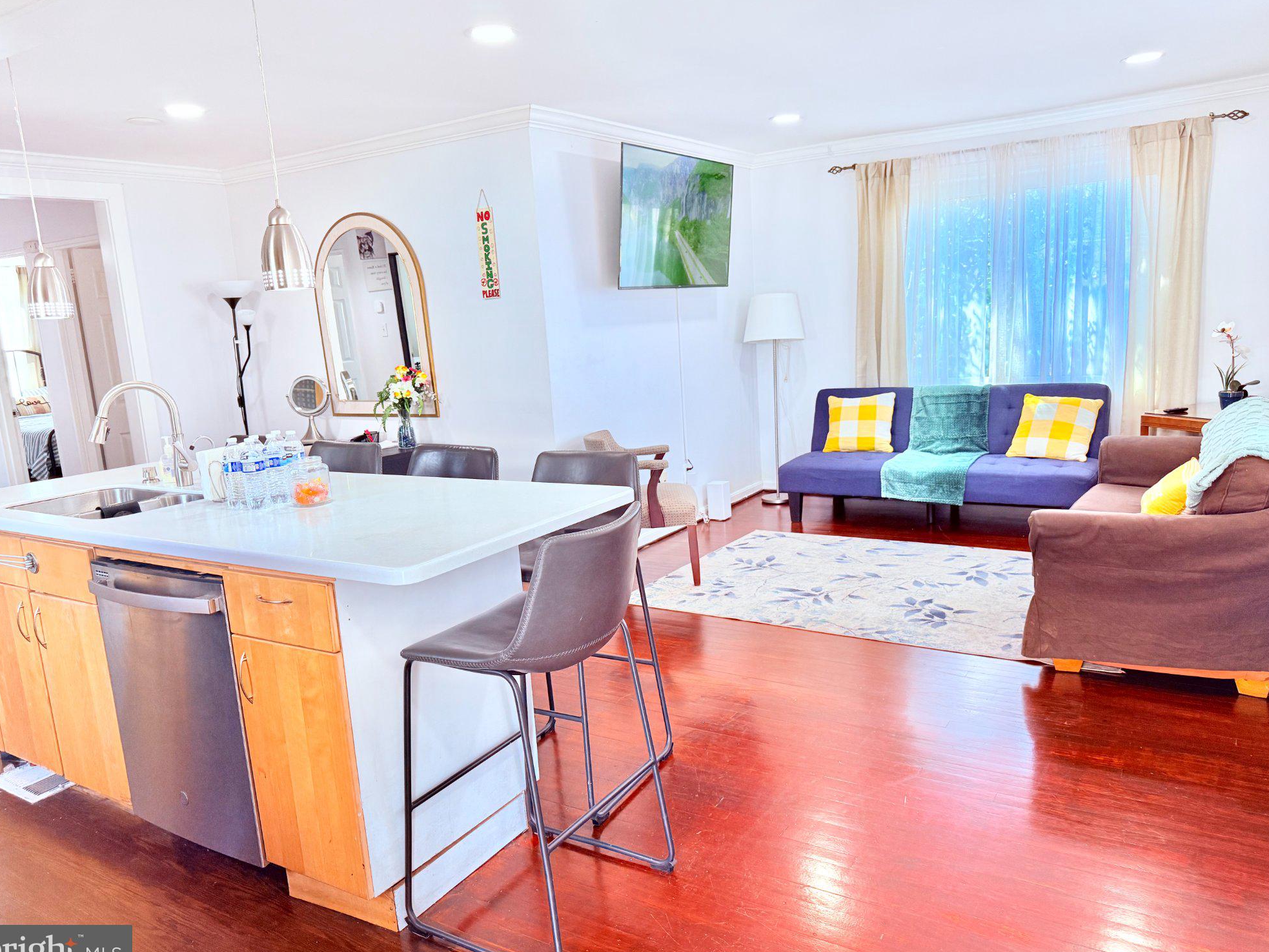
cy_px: 482
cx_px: 632
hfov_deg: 69.4
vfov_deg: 54.9
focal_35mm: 25
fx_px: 917
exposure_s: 1/120
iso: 160
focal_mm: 6.76
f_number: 1.78
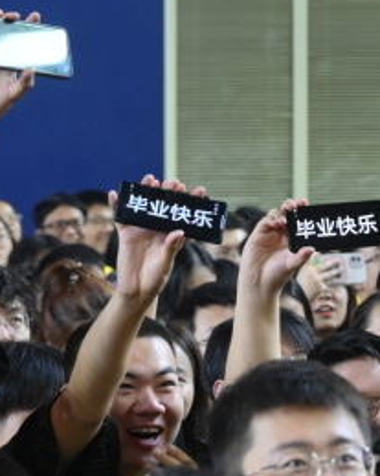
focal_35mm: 274
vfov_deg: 7.1
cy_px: 297
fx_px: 3854
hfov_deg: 5.6
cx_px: 178
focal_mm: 70
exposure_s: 1/160
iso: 1000
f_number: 4
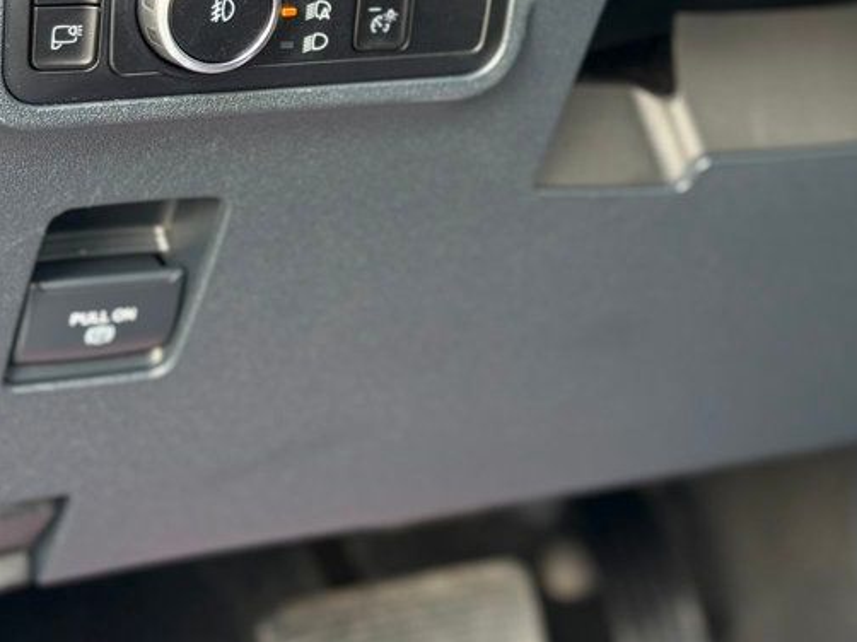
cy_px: 96
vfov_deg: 15.0
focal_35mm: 98
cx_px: 517
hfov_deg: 20.0
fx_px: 2425
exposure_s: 1/60
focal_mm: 6.76
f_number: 1.78
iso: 100
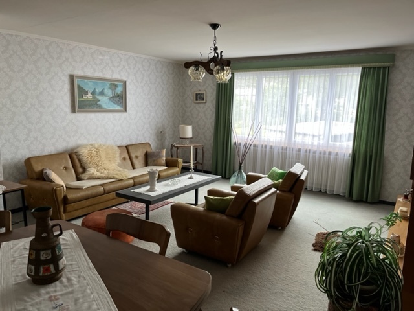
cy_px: 156
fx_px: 311
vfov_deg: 53.1
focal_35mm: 26
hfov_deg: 67.3
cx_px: 207
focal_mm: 5.1
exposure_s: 1/121
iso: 125
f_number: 1.6
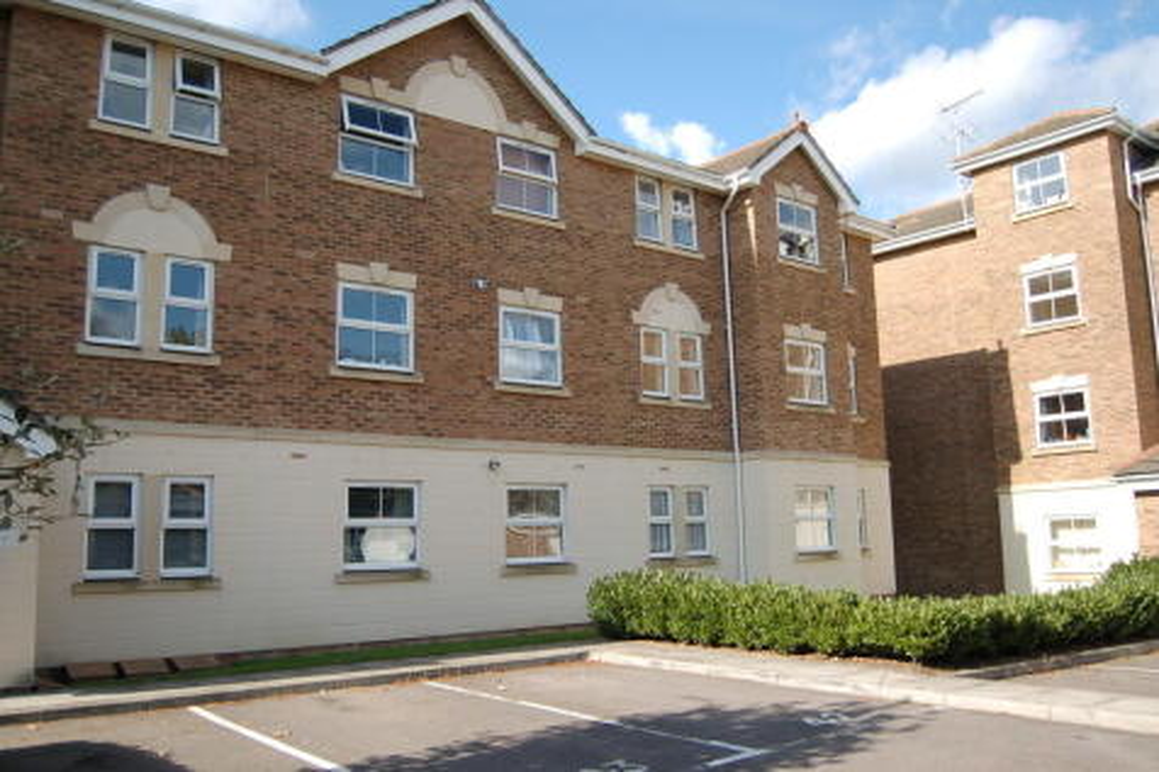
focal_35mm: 30
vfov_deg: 43.6
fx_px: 965
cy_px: 386
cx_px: 580
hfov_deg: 61.9
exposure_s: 1/1000
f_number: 3.8
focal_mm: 20
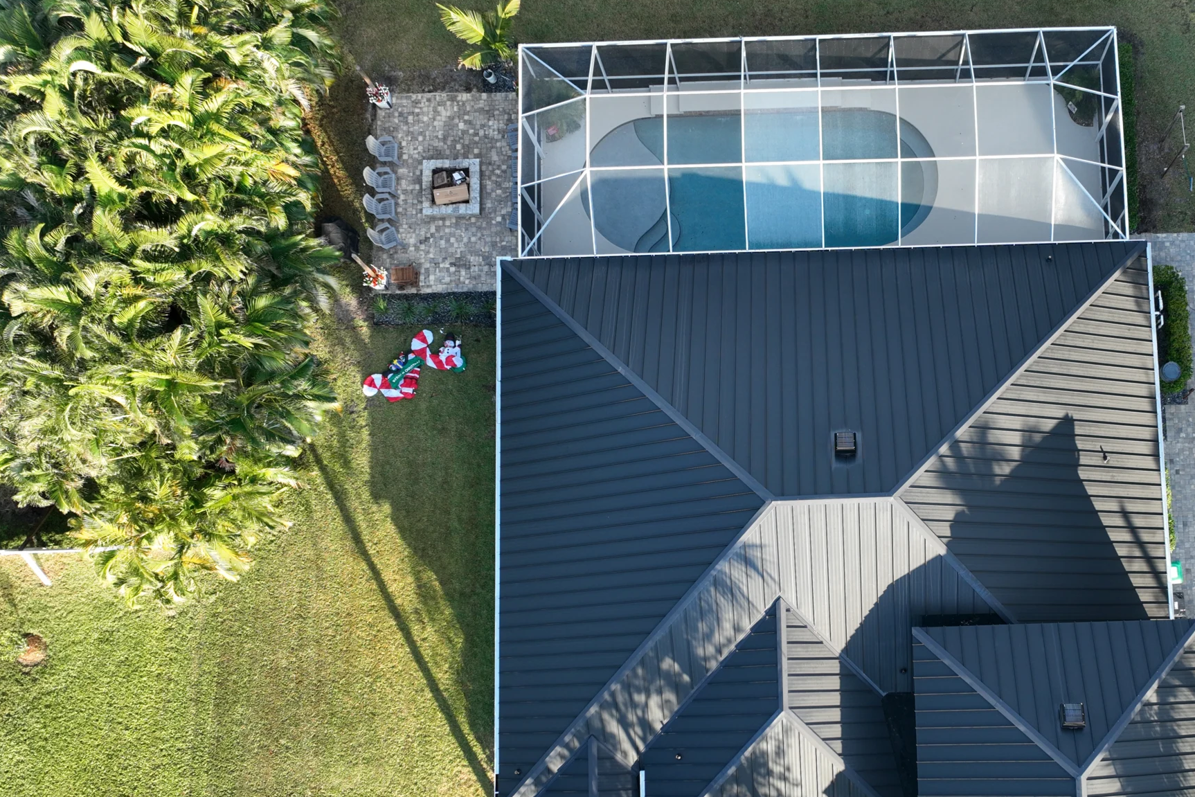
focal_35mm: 37
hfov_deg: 50.8
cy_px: 541
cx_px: 811
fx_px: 1228
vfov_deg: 35.5
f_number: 2.8
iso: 110
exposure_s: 1/320
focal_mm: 12.29
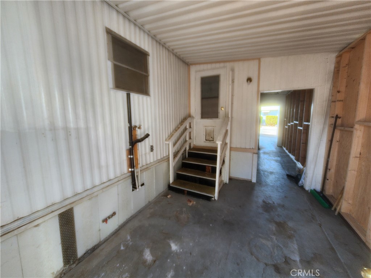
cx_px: 186
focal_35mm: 13
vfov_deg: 89.9
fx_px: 139
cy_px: 139
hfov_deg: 106.2
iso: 100
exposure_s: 1/60
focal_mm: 2.2
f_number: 2.2
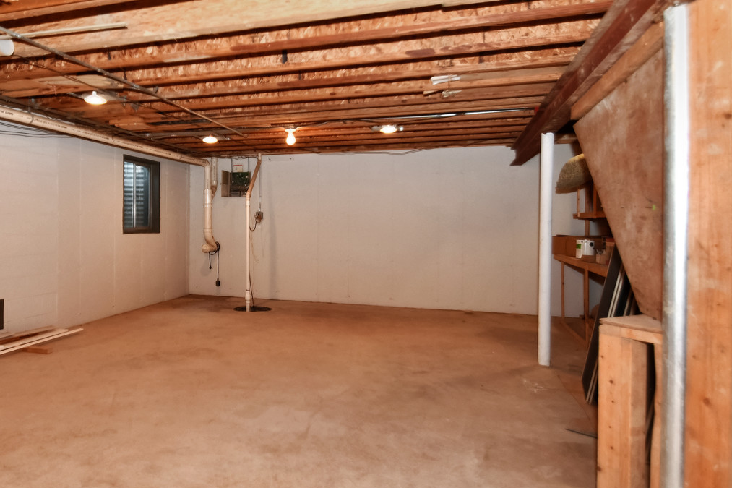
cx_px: 279
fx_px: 488
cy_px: 200
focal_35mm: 24
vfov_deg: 52.8
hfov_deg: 72.6
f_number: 8
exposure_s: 1/80
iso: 400
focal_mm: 10
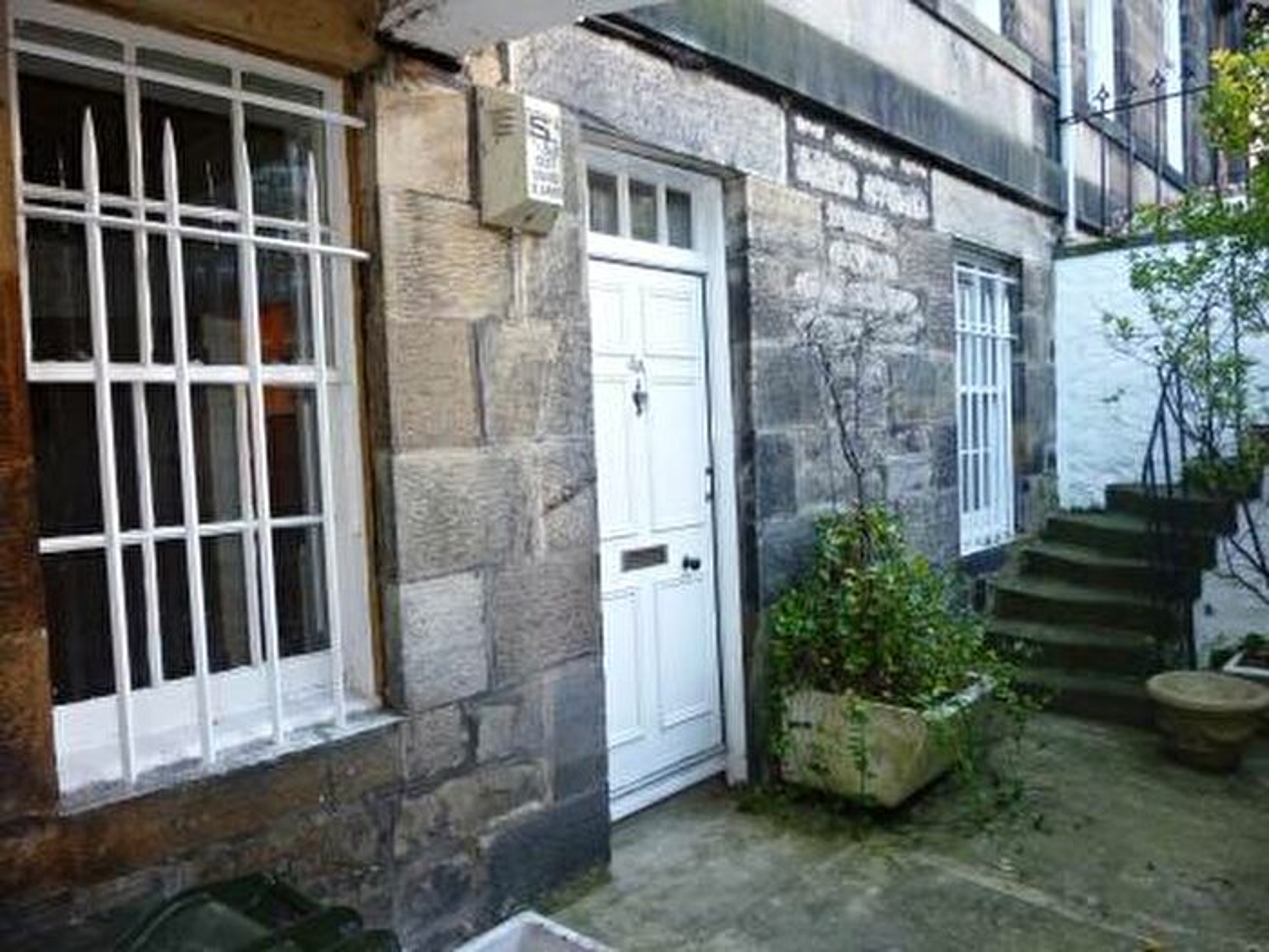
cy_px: 476
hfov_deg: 69.4
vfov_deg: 54.9
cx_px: 634
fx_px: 916
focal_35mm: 25
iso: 125
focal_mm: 4.5
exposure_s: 1/30
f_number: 3.3
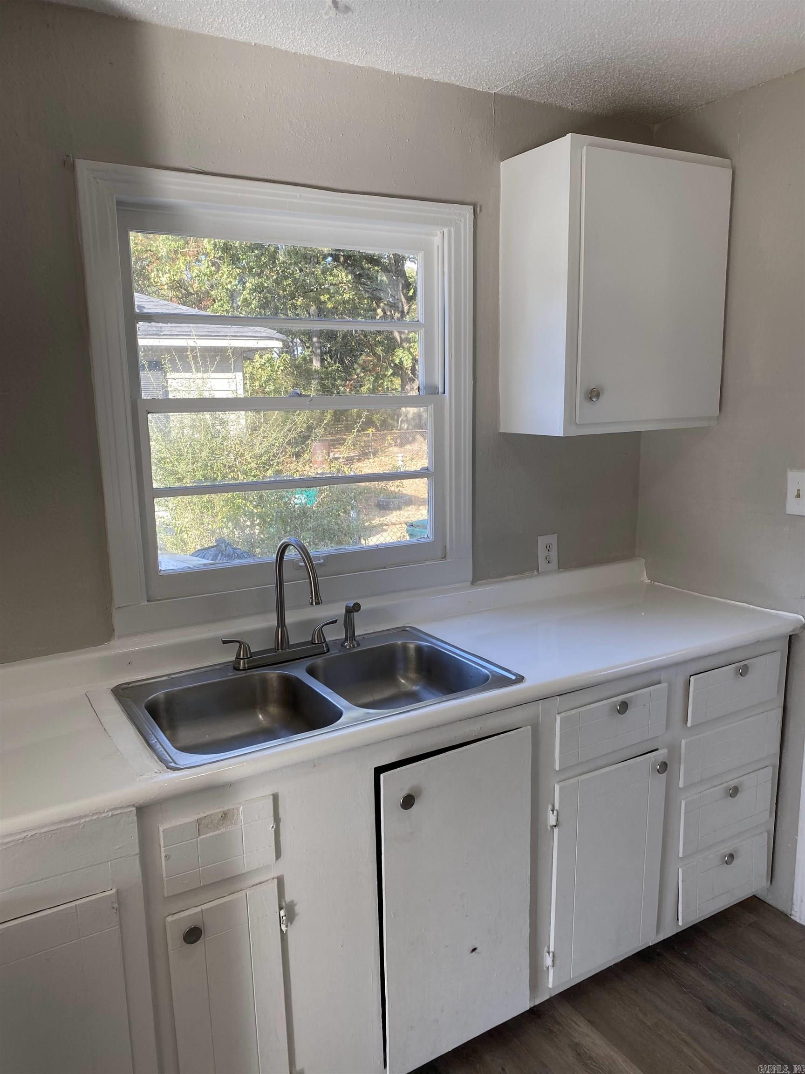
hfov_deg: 53.1
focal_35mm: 26
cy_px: 537
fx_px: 806
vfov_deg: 67.3
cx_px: 402
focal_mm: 4.25
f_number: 1.8
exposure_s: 1/130
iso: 32
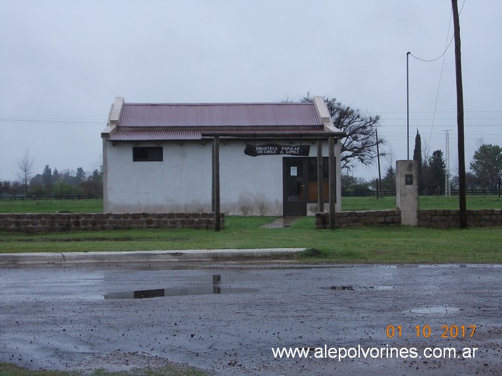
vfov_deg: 20.7
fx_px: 1029
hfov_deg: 27.4
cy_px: 188
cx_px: 251
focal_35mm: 71
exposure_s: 1/500
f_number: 4.3
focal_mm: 10
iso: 80
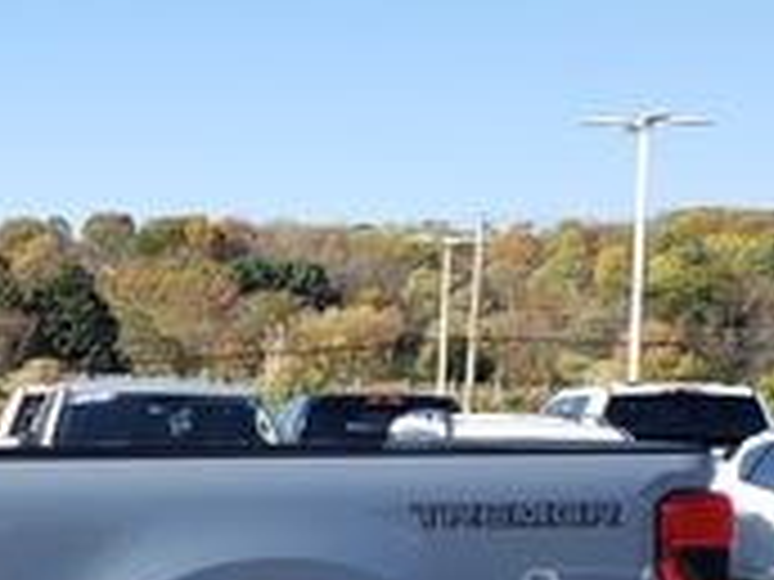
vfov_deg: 15.0
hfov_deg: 17.4
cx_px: -518
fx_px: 2169
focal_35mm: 97
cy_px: 558
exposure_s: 1/816
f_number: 2.4
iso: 50
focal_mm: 4.3
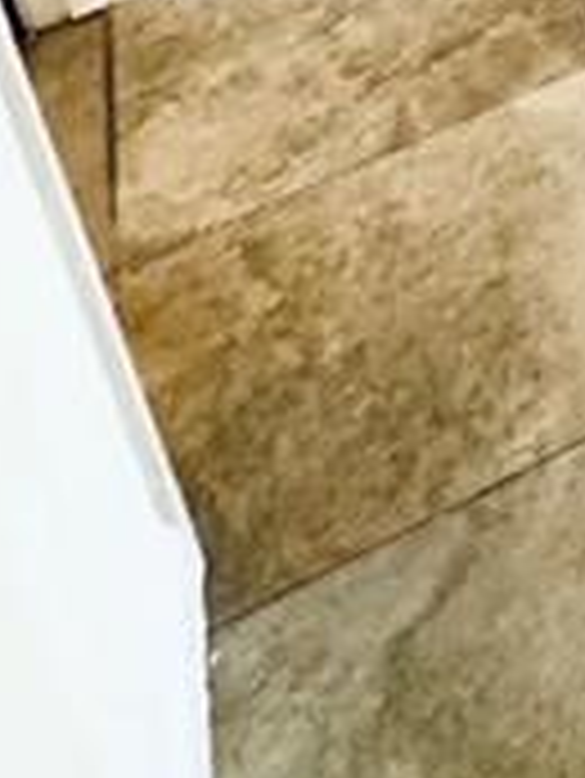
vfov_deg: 15.0
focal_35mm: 97
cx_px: 1485
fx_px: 2183
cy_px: -926
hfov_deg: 11.8
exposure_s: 1/60
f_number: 2.2
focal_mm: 2.22
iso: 320
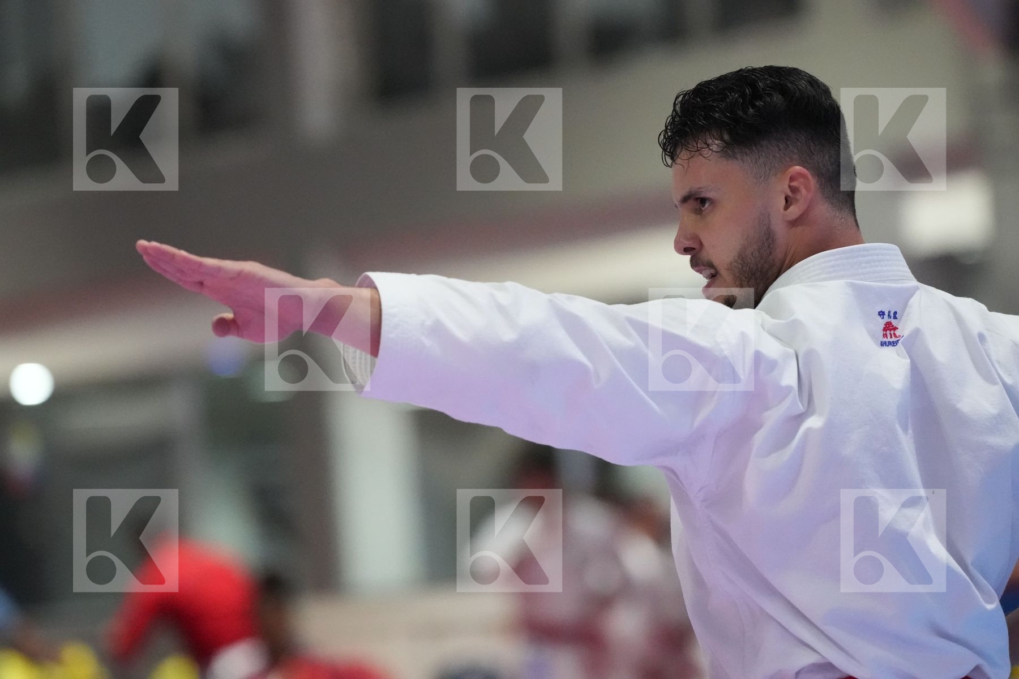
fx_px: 6963
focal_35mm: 246
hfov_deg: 8.4
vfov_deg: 5.6
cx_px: 510
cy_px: 340
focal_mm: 164
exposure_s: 1/500
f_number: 2.8
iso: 8000
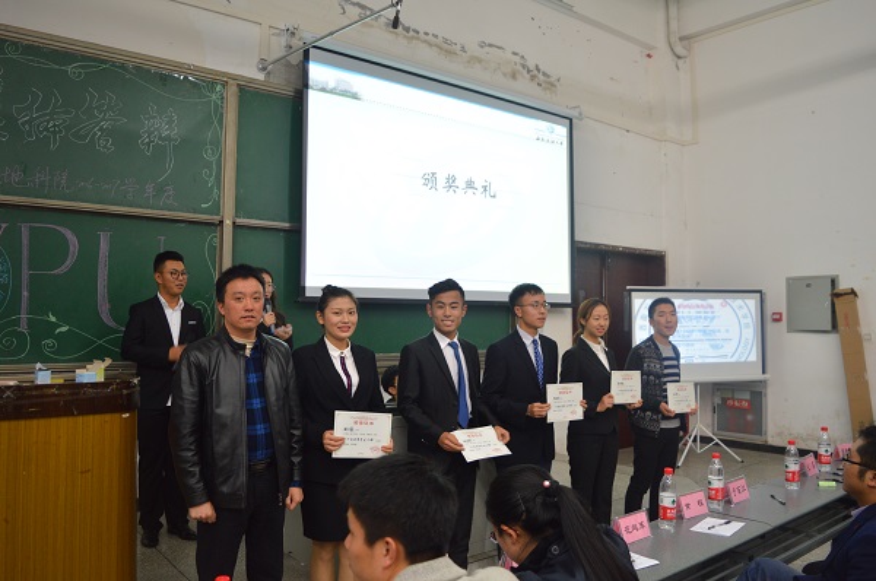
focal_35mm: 27
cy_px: 290
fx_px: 656
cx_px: 438
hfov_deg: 67.5
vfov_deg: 47.8
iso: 400
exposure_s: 1/20
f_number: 3.5
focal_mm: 18
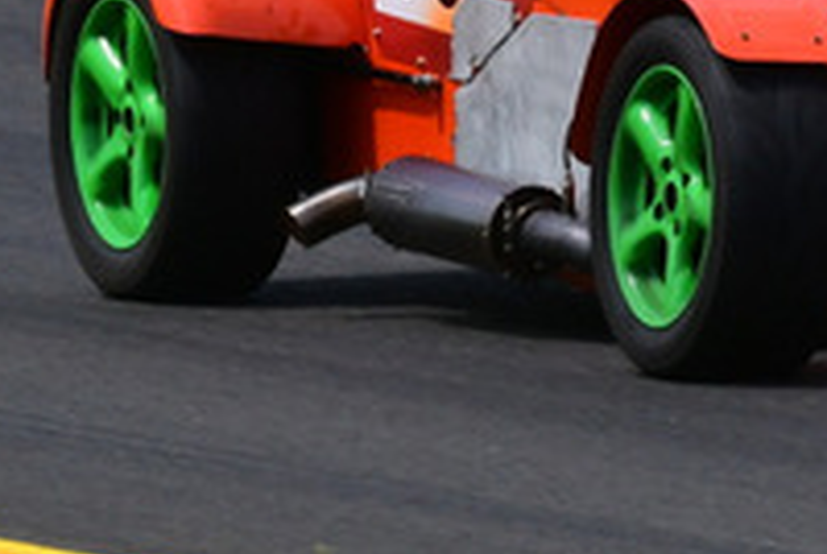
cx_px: 1067
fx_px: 53742
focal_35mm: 2336
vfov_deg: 0.6
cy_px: -211
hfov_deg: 0.9
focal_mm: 390
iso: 500
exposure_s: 1/640
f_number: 14
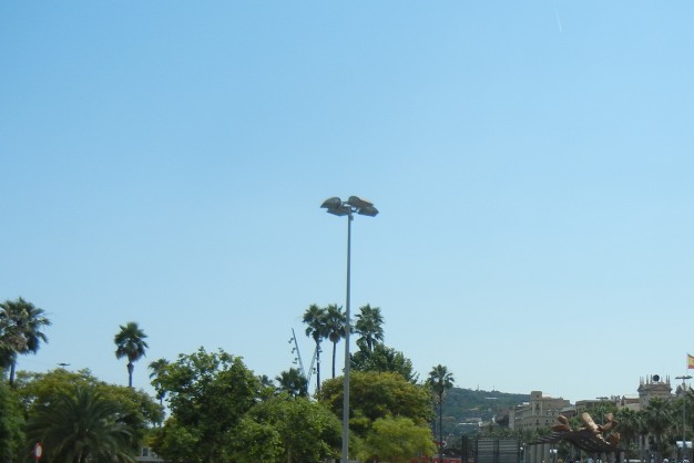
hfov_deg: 38.0
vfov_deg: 25.9
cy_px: 385
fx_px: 984
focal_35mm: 51
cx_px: 506
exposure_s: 1/567
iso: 160
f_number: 7
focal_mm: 5.4
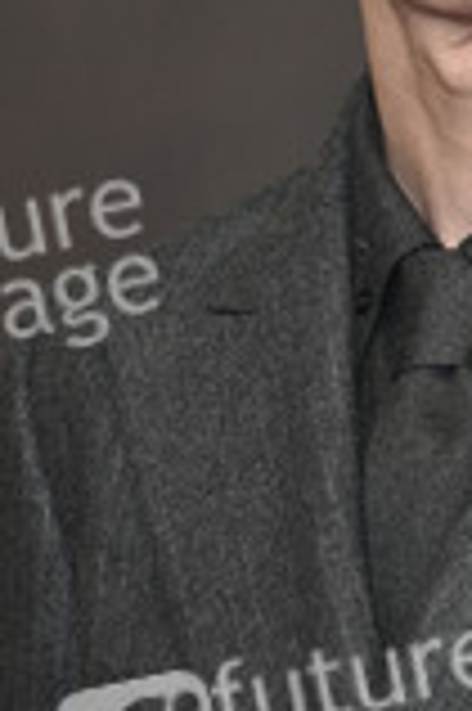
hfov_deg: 2.2
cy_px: 63
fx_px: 12495
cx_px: 418
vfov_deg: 3.3
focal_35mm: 634
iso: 500
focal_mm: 250
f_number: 5.6
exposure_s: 1/250
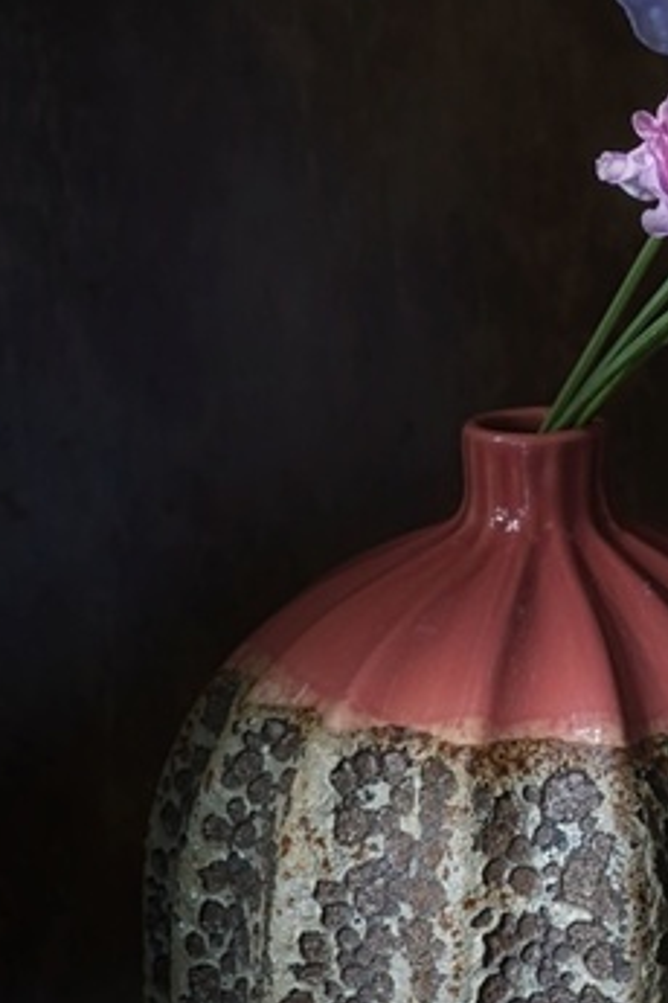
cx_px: 876
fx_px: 5650
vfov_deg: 10.1
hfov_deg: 6.7
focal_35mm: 203
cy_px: 276
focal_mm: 70
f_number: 8
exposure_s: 8
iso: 50
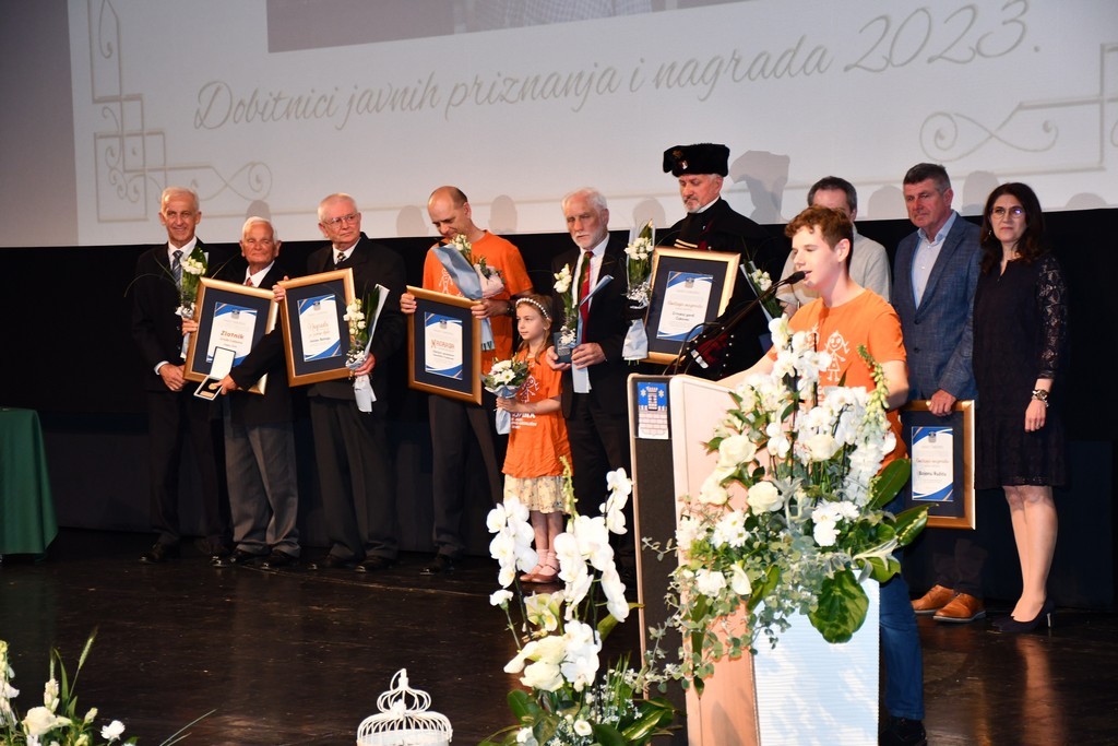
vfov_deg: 14.7
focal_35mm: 93
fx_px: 2888
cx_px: 559
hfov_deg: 21.9
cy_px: 373
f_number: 5
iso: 1100
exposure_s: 1/60
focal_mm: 62
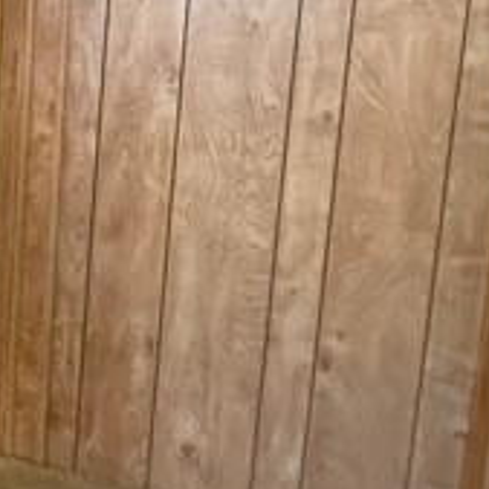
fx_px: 751
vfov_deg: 33.4
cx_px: -310
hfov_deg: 24.4
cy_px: 17
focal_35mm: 47
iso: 640
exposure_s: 1/120
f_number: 2.2
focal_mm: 2.22
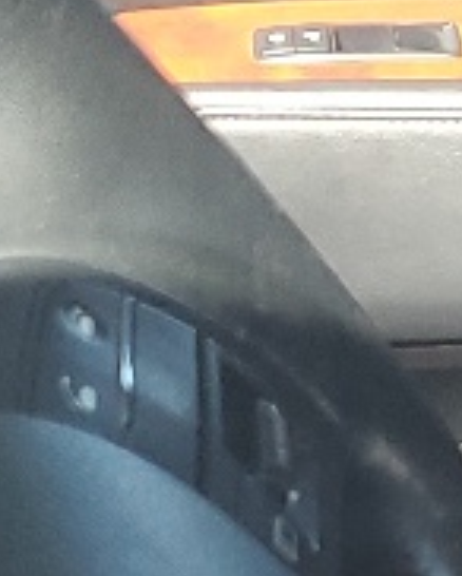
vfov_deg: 8.5
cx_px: 1503
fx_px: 3805
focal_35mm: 223
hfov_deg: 6.3
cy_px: 861
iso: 76
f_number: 1.5
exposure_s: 1/120
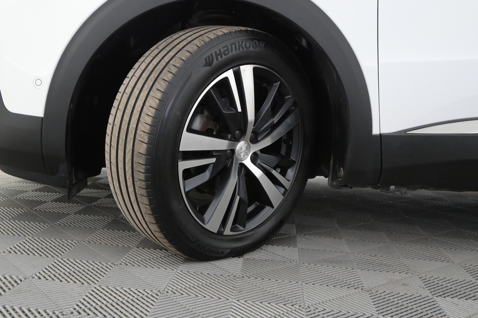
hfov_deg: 51.2
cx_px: 229
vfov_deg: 35.4
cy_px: 150
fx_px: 498
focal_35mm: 38
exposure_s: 1/80
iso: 2500
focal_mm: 23
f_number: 5
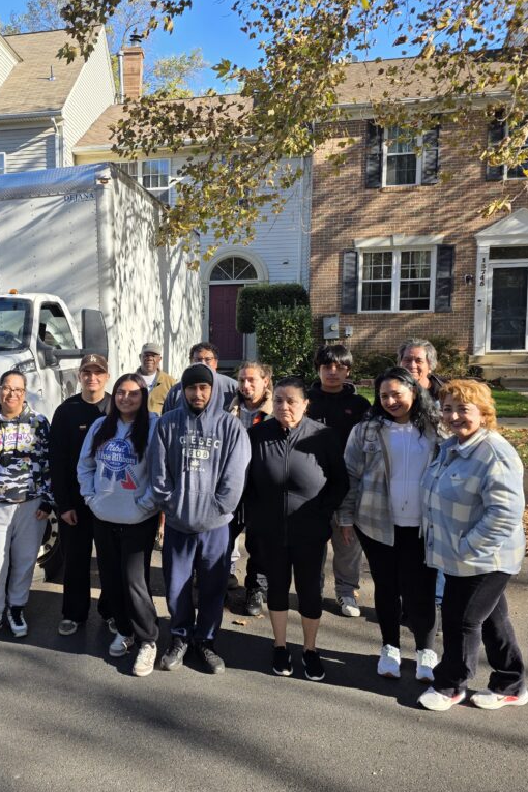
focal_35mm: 32
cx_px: 87
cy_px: 395
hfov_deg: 39.1
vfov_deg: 58.7
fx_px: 704
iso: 80
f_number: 1.7
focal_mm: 6.3
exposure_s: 1/2222
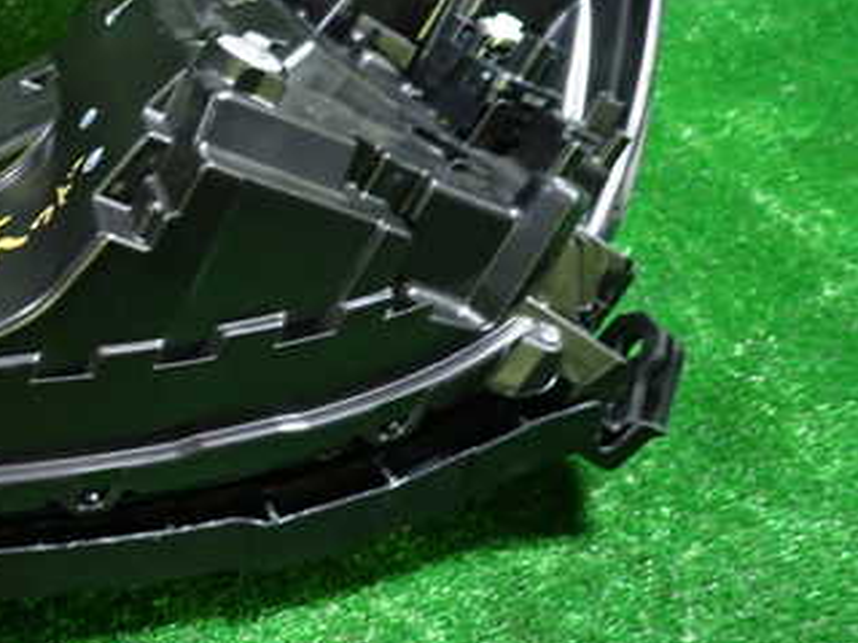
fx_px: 1165
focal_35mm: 47
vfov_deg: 30.3
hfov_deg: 37.3
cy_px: 148
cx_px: 56
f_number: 2
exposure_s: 1/30
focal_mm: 4.5
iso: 500
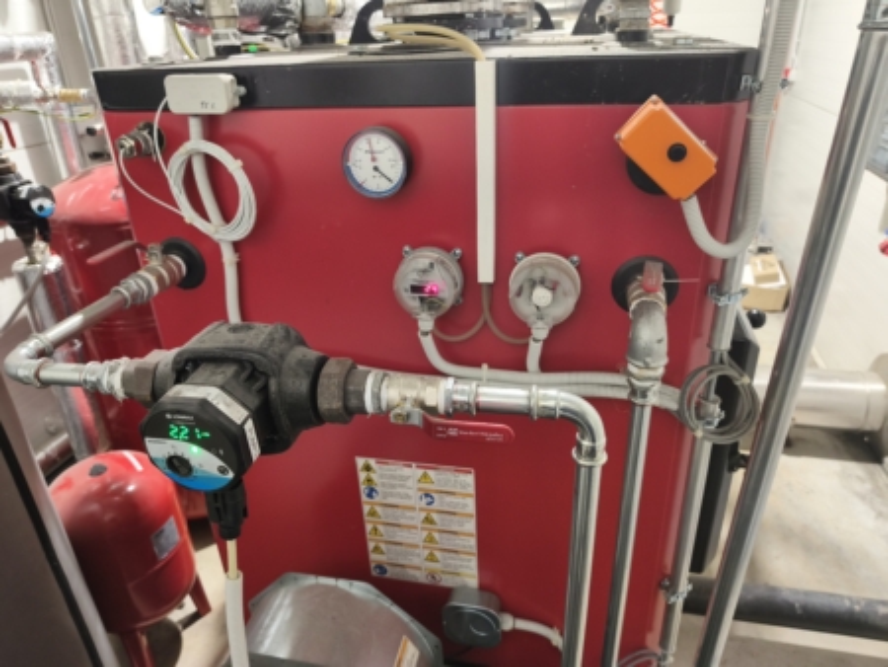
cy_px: 334
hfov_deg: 73.9
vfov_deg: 58.9
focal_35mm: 23
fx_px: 590
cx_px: 444
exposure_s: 1/50
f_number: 1.65
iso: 1250
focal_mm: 6.18
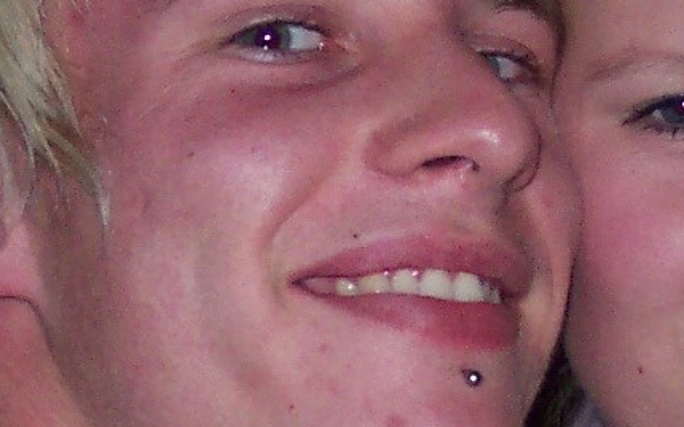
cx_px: 533
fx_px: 3560
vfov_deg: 6.8
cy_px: 572
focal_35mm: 191
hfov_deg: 10.9
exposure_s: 1/30
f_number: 2.8
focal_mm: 8
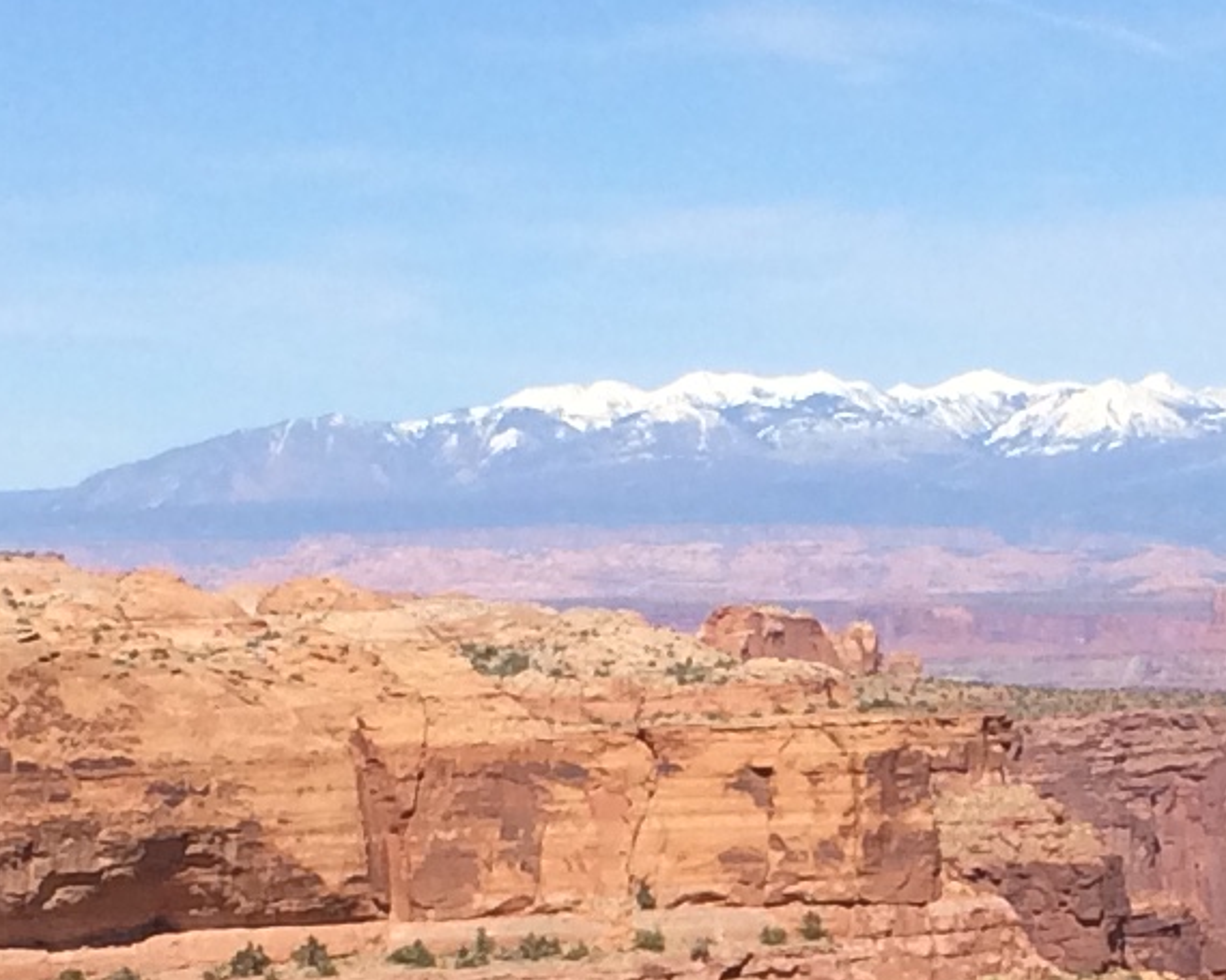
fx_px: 5878
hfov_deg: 11.8
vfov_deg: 9.4
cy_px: 1182
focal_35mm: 162
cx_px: 1179
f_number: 2.2
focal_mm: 4.15
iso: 32
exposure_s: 1/2933
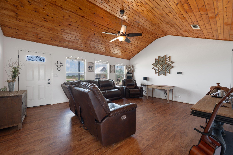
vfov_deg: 81.1
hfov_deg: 104.3
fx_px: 91
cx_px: 116
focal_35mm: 14
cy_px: 78
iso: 100
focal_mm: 14
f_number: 8
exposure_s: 1.6
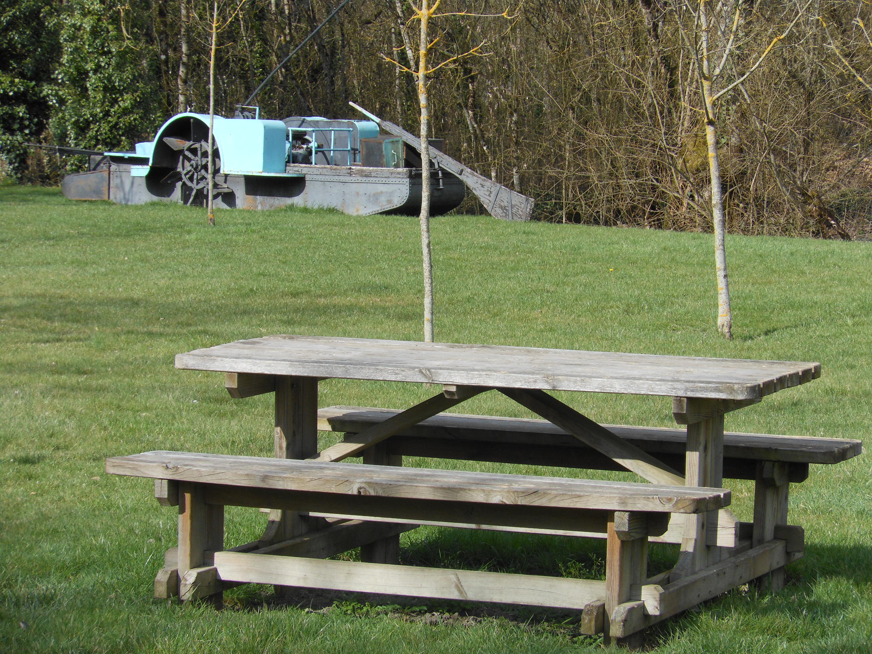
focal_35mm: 141
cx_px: 436
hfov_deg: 14.0
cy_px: 327
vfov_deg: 10.5
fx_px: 3552
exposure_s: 1/320
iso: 80
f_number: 5.5
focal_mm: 25.3
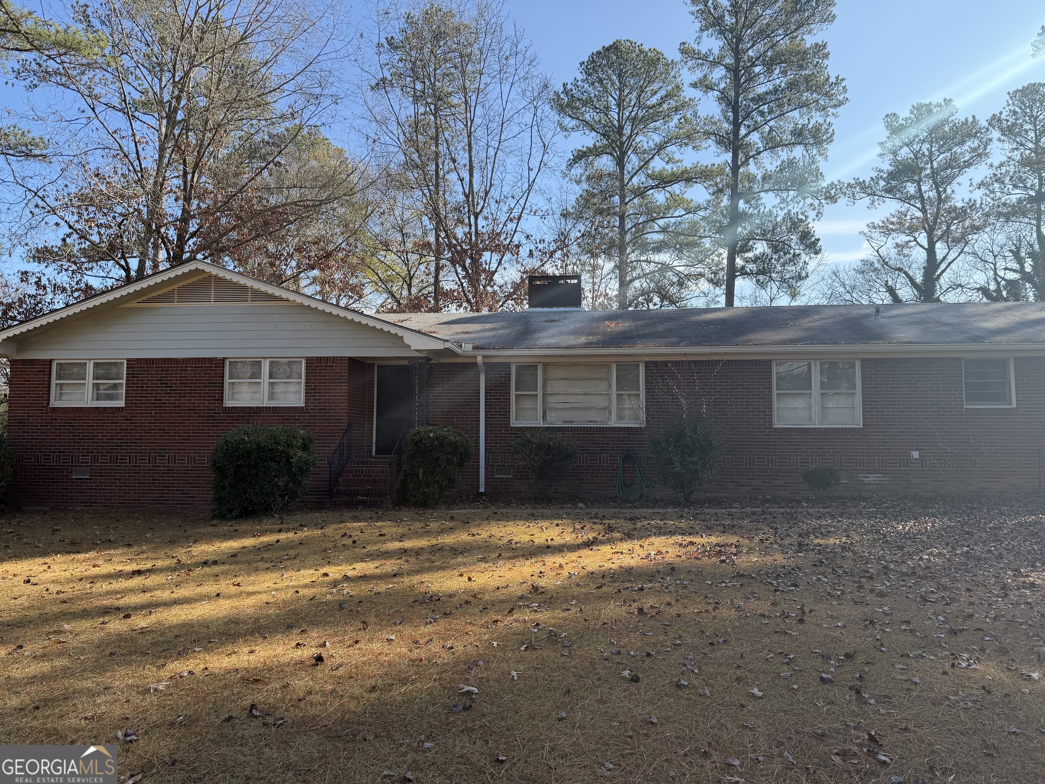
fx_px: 725
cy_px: 392
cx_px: 522
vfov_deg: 56.8
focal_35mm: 24
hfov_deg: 71.6
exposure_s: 1/2000
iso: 100
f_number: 1.78
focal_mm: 6.76
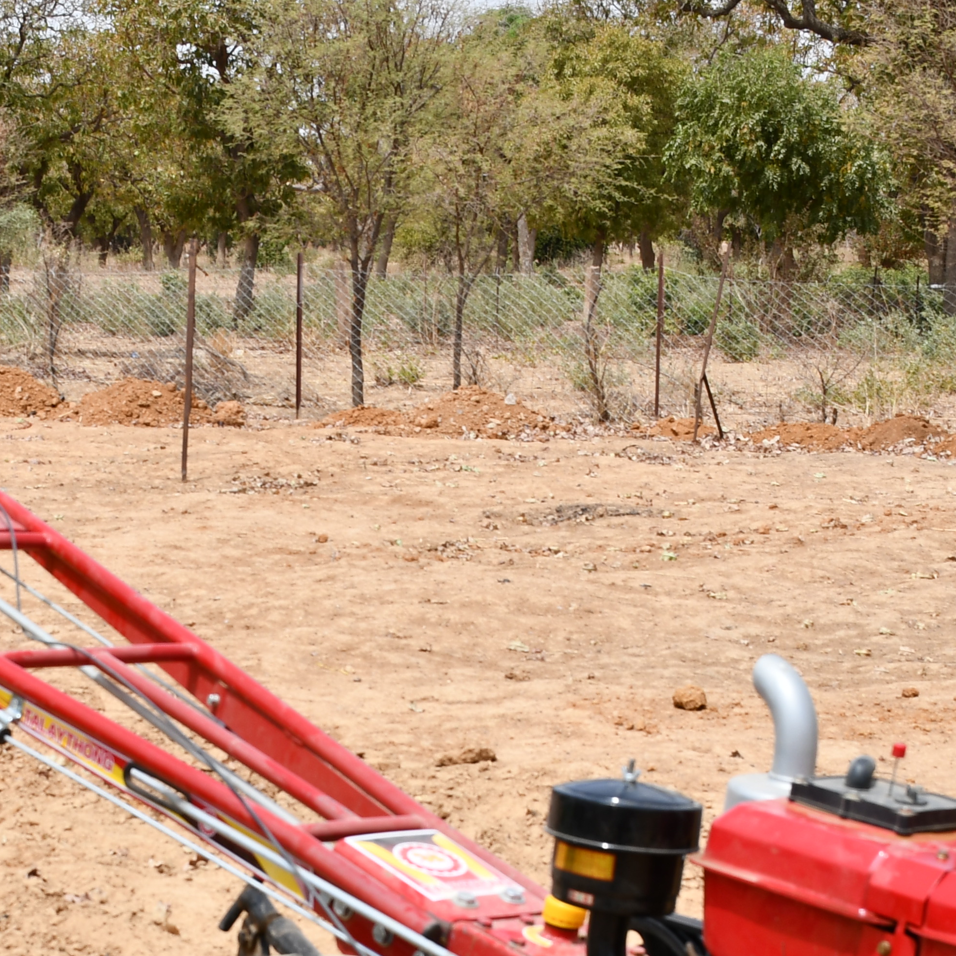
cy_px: 784
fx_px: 3000
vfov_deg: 17.9
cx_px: 243
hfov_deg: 18.0
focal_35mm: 96
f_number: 8
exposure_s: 1/250
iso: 100
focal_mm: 27
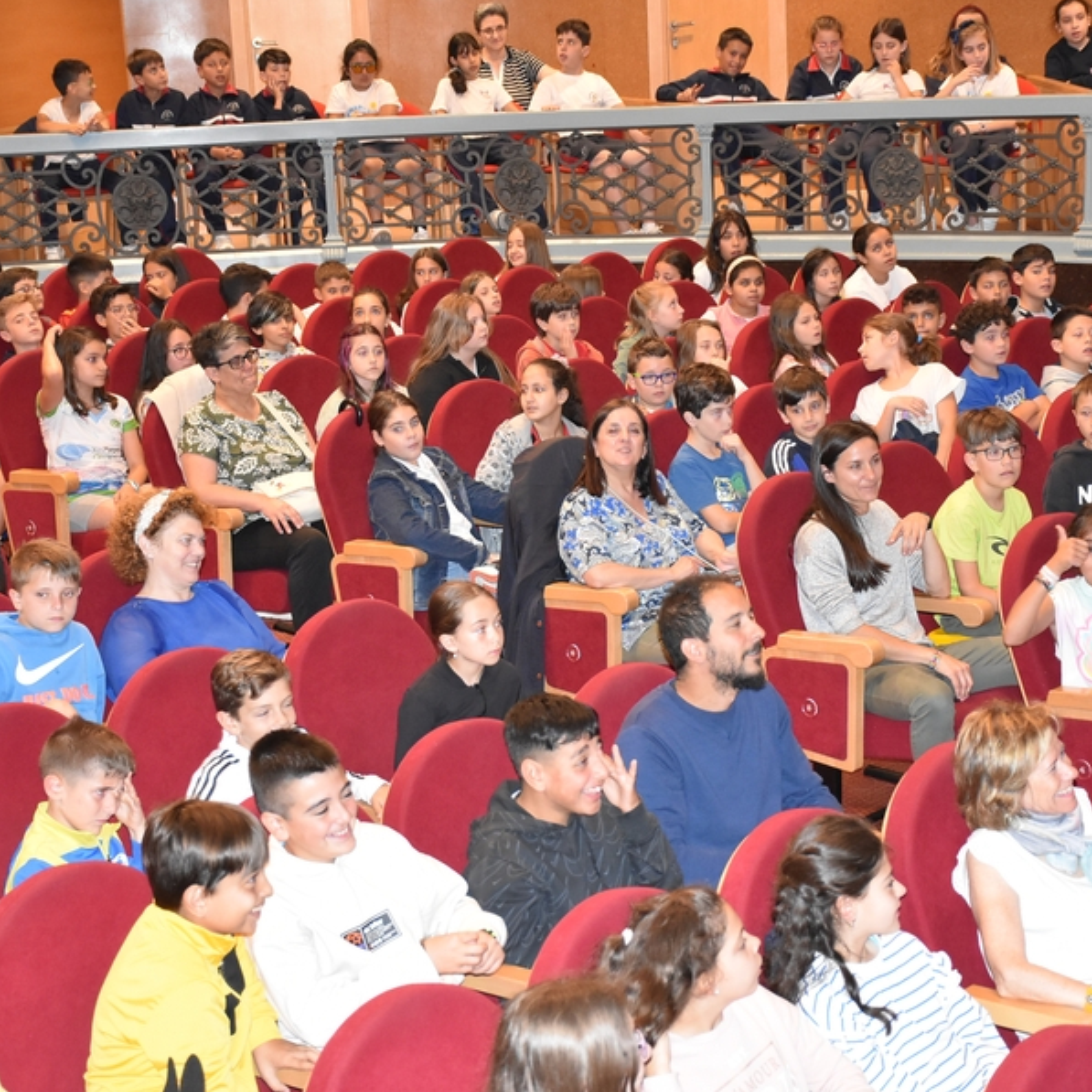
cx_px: 545
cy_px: 543
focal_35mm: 77
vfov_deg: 22.5
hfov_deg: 22.5
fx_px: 2748
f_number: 4.5
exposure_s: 1/60
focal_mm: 40
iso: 2800
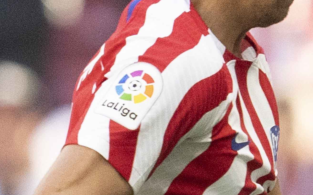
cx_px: 700
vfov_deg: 0.5
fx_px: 22945
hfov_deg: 0.8
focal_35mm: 2690
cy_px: 408
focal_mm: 400
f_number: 3.5
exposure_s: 1/2000
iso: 2500
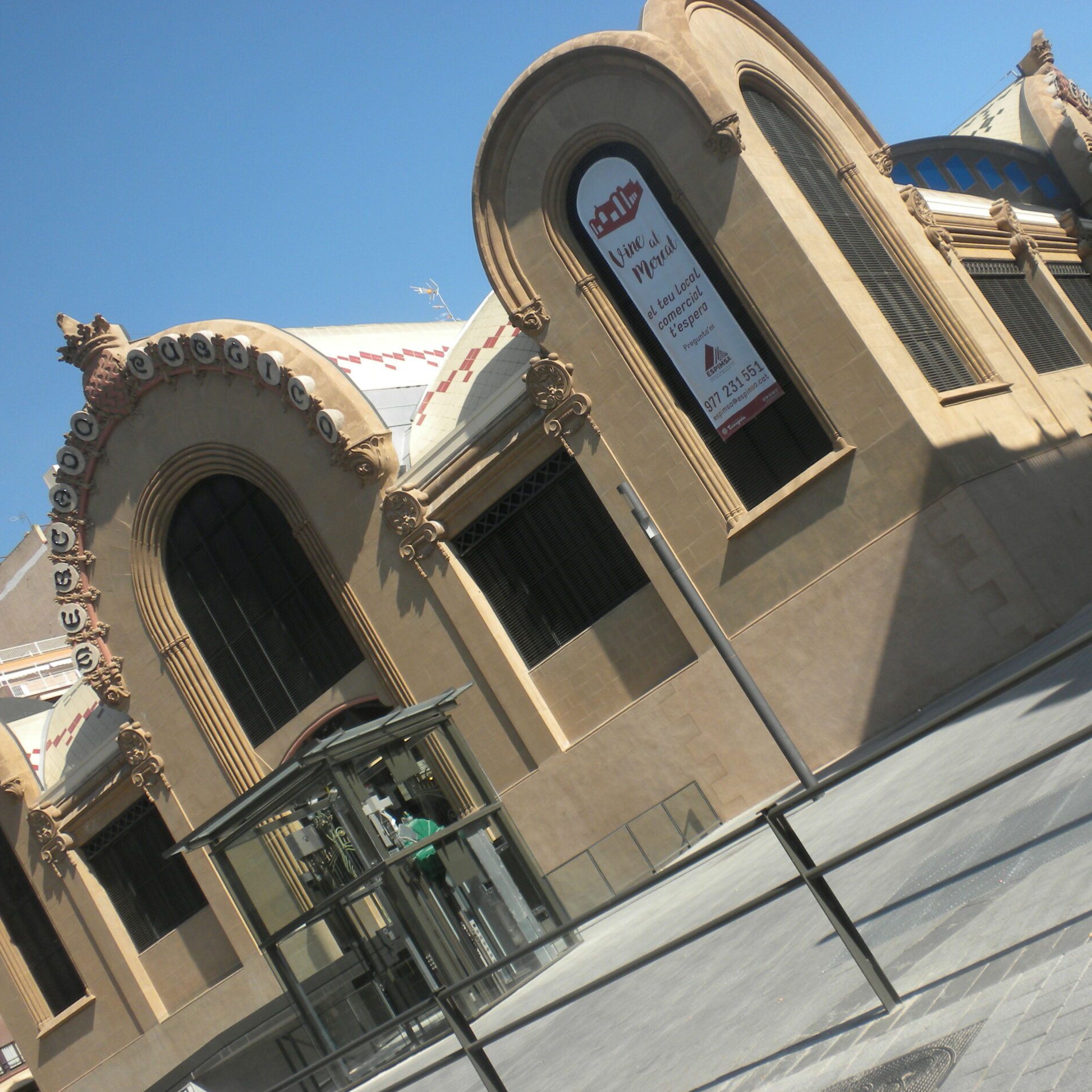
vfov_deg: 38.3
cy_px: 545
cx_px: 601
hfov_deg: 38.3
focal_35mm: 44
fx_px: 1570
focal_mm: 6.6
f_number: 10
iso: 64
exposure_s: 1/90.4
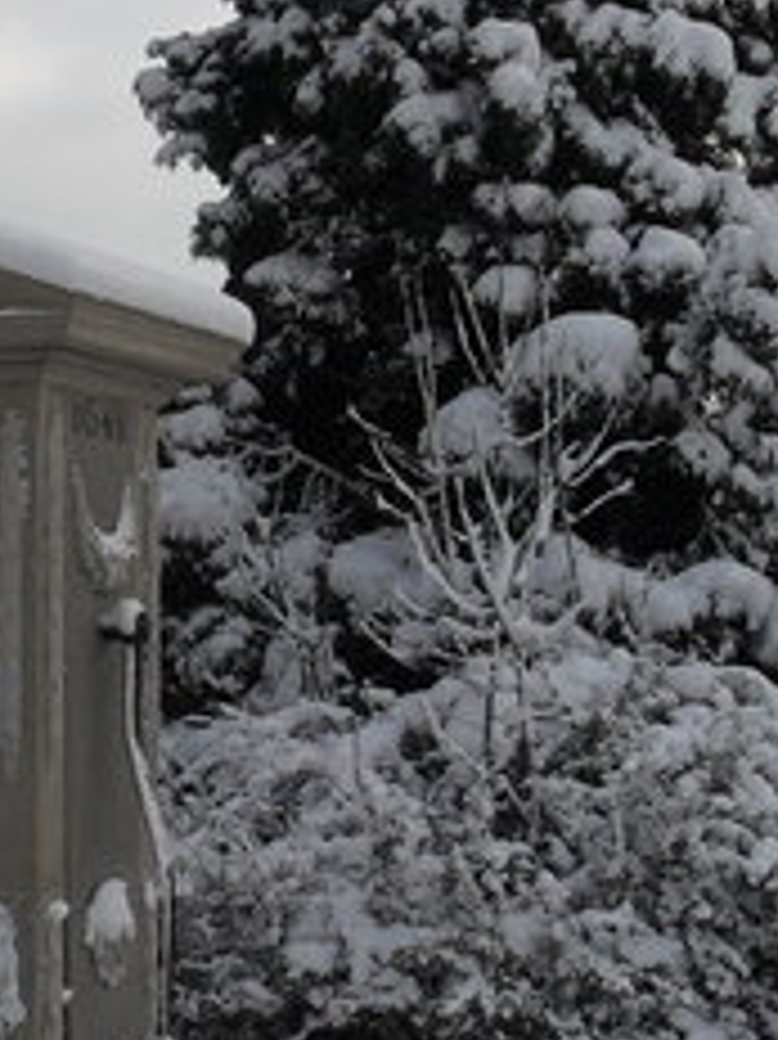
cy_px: 504
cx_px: -180
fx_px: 2730
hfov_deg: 15.6
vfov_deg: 21.5
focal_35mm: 91
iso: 100
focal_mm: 6.3
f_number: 8.4
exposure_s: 1/180
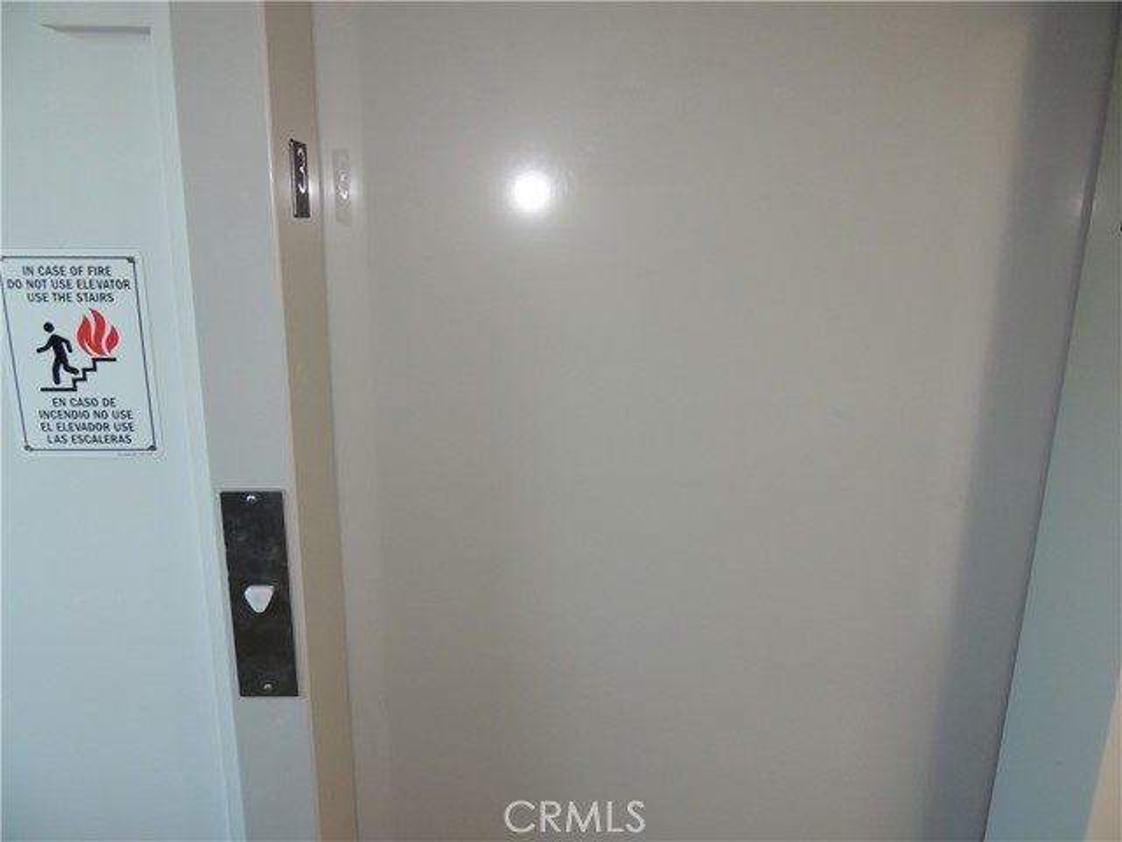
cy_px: 421
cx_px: 561
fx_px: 778
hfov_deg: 71.6
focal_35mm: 24
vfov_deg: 56.8
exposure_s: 1/30
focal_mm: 4.3
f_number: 3
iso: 200
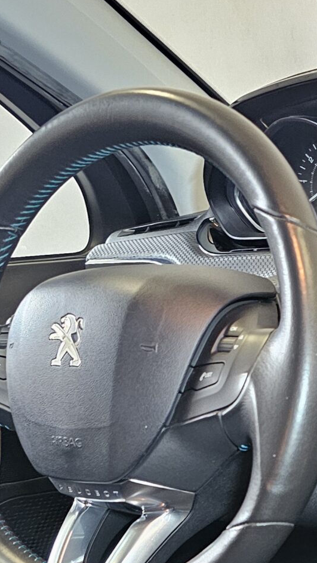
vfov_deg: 28.3
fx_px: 1015
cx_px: 381
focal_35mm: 68
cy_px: 614
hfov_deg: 17.0
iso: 1000
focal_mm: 6.3
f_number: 1.7
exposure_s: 1/25
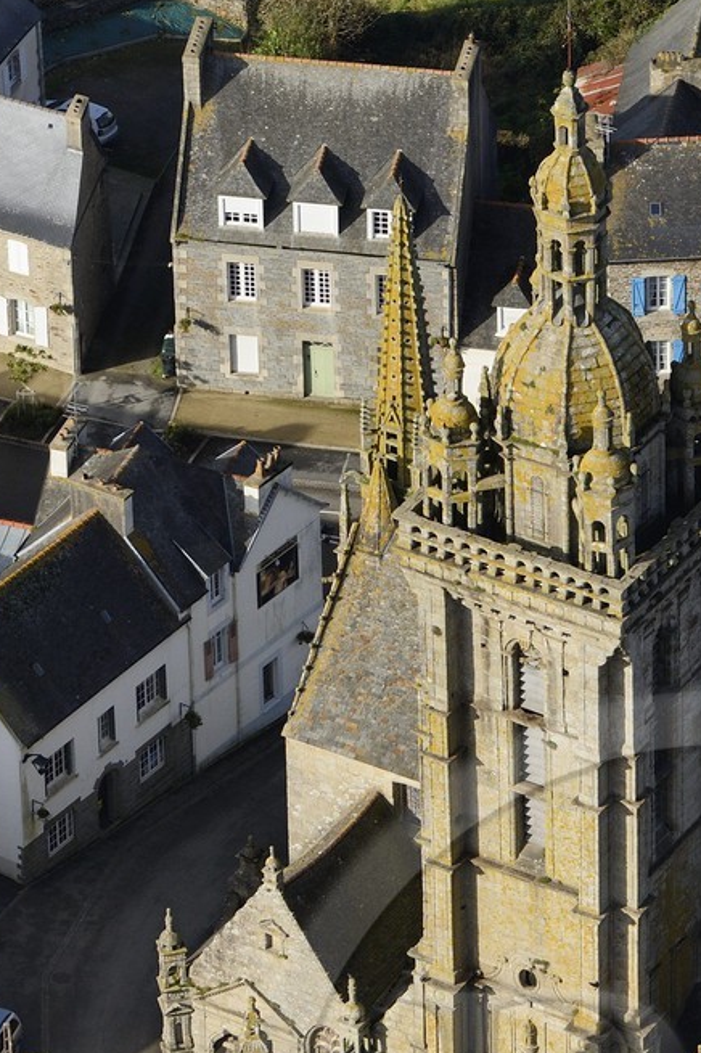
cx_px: 730
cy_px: 1191
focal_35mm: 298
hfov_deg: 4.6
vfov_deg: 6.9
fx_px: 8713
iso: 800
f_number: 10
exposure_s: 1/1250
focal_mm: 122
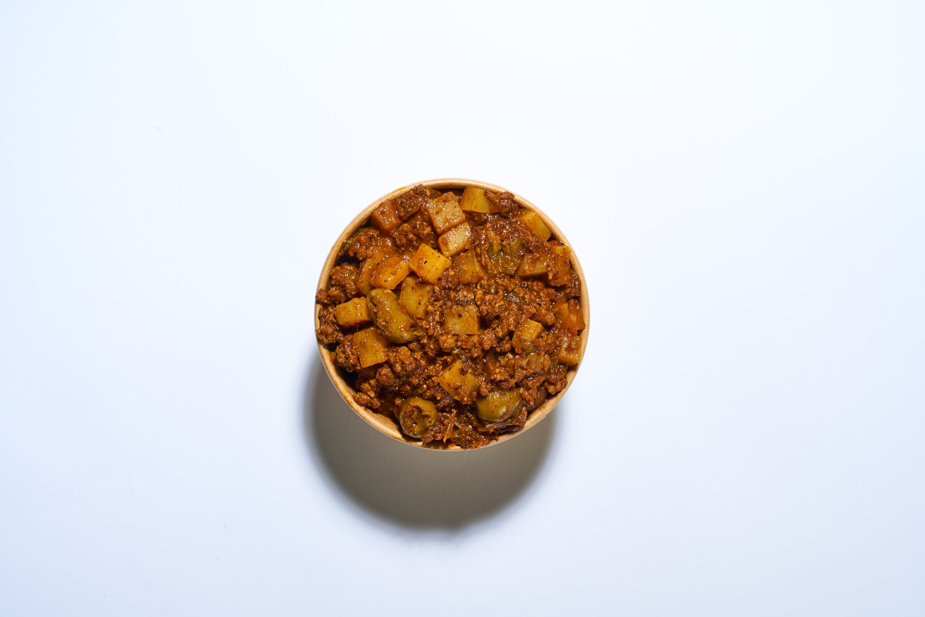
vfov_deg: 23.9
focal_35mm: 57
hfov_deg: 35.2
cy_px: 308
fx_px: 1457
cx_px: 462
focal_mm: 56.7
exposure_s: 1/125
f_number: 10
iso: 125
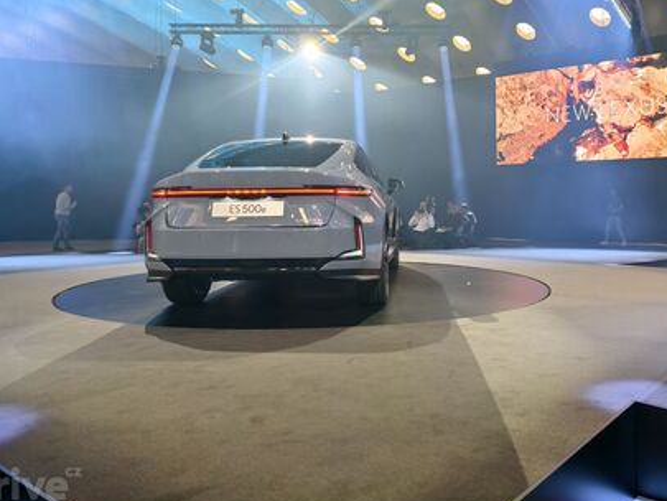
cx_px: 395
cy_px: 176
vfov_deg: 44.9
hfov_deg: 57.9
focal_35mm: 31
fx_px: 598
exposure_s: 1/90
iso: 115
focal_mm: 6.54
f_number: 1.57
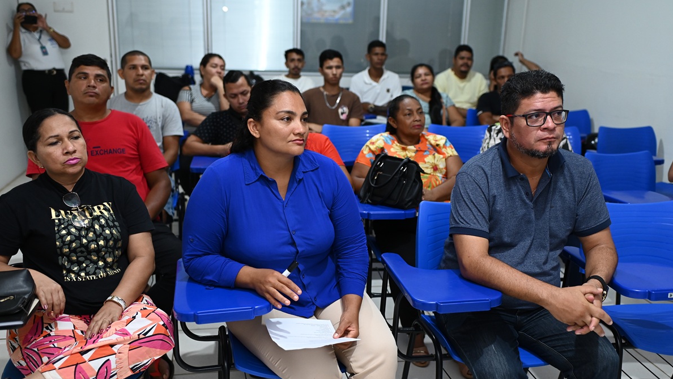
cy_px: 226
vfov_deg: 31.9
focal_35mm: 37
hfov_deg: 54.0
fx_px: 660
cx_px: 338
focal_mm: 35
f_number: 2.5
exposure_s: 1/200
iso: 1600
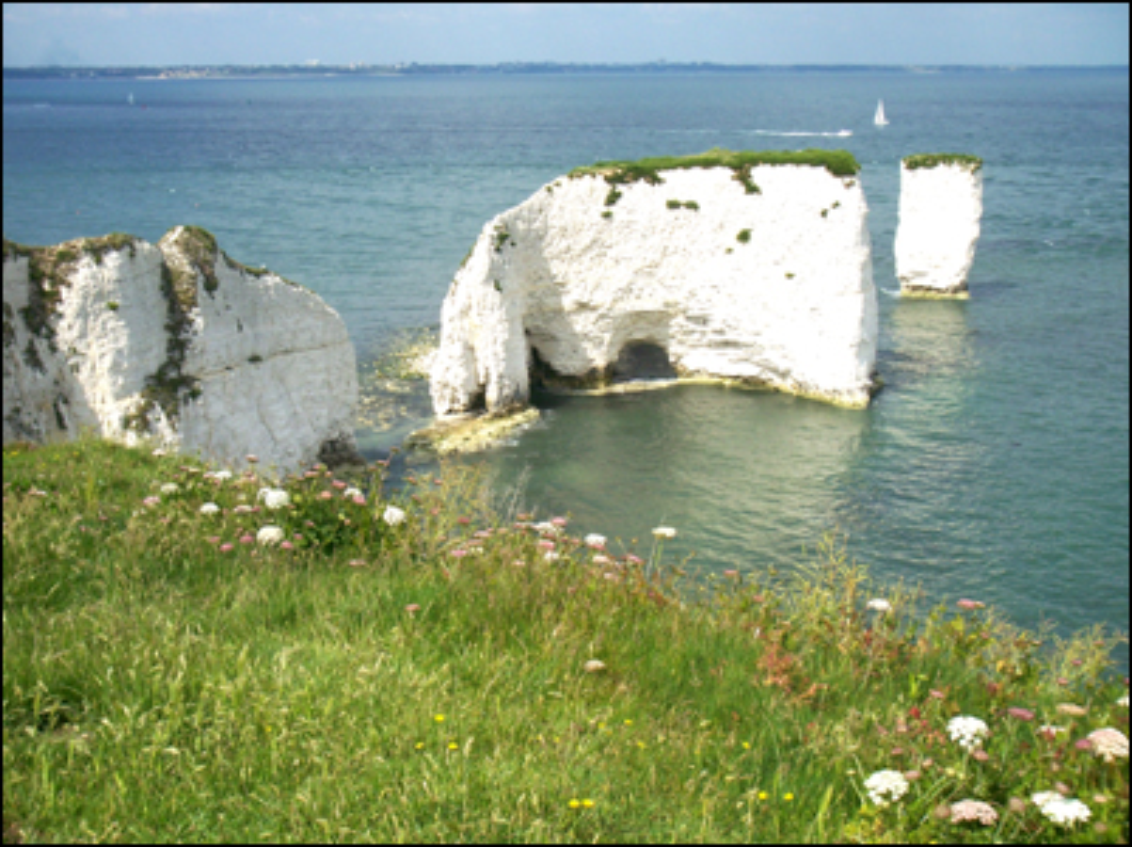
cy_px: 424
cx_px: 566
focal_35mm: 47
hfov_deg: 40.5
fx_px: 1536
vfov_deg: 30.8
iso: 64
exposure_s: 1/250
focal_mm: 7.8
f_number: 7.1
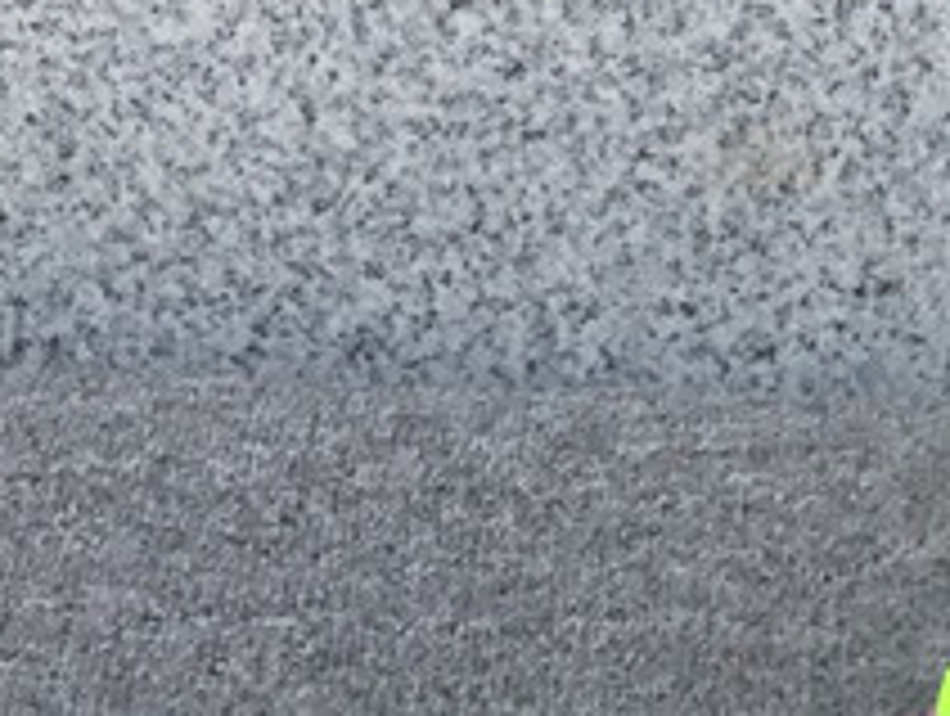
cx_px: 1319
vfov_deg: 10.5
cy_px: 1344
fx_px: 3629
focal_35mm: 132
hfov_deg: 14.2
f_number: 2.4
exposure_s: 1/266
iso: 25
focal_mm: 3.3
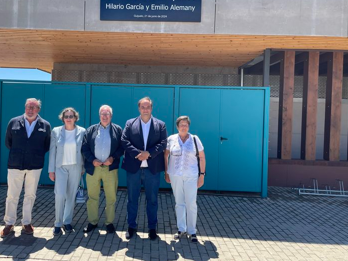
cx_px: 151
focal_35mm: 30
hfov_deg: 59.7
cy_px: 120
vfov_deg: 46.8
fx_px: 302
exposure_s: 1/924
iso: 32
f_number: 1.6
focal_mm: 4.2
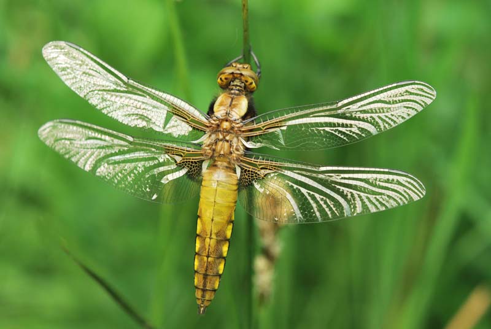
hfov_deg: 22.6
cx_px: 246
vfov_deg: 15.2
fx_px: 1229
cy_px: 164
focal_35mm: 90
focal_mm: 60
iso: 100
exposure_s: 1/100
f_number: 5.6
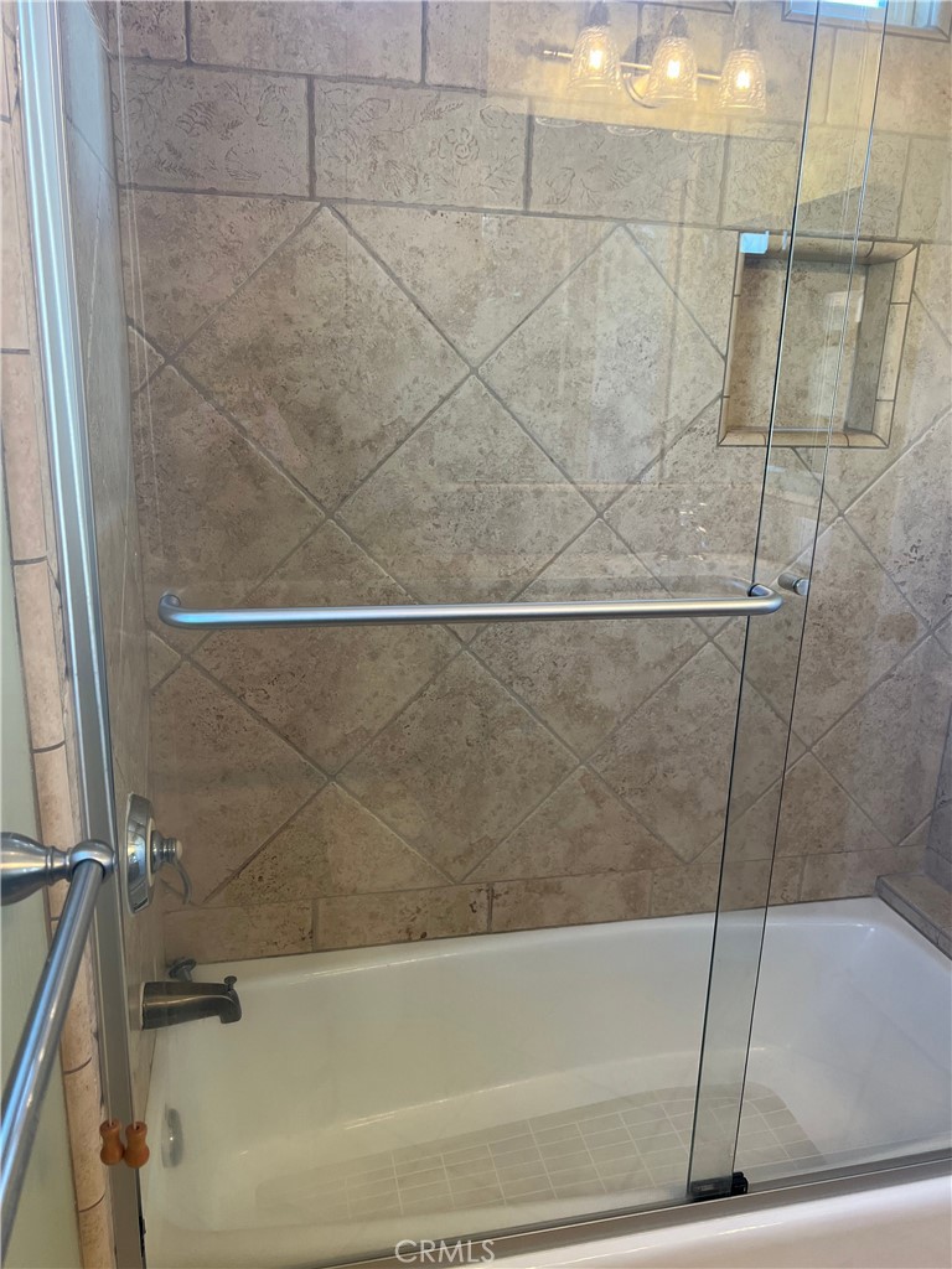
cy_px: 634
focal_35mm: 26
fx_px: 953
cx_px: 476
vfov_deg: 67.3
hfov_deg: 53.1
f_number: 1.5
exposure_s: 1/120
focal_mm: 5.7
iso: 100
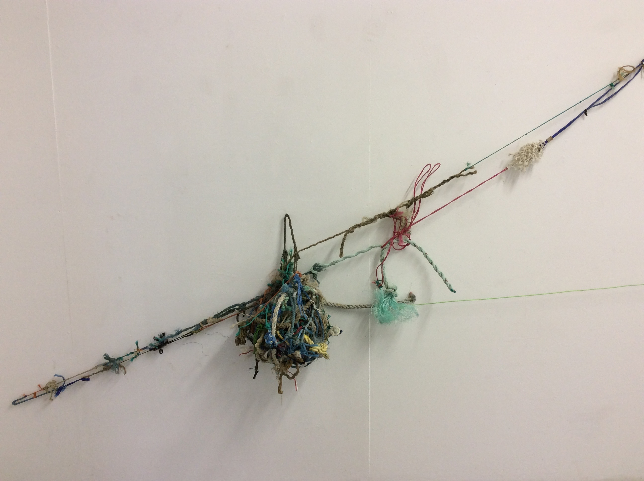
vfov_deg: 44.1
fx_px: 594
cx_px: 322
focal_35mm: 32
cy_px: 240
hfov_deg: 56.9
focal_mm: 3.3
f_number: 2.4
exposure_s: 1/25
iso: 50
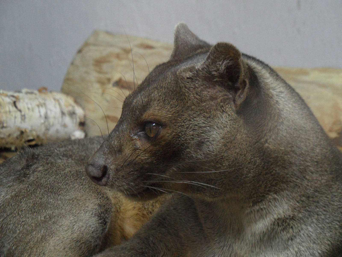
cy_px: 128
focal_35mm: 150
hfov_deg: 13.2
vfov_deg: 9.9
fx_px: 1482
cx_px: 171
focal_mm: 24.6
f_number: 4.4
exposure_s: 1/6
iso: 400
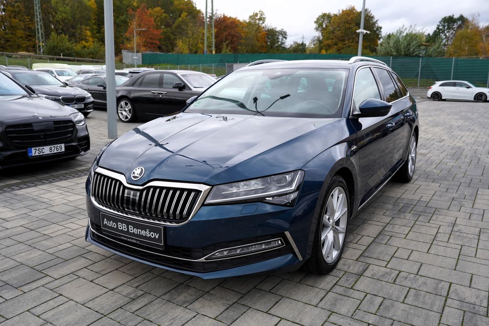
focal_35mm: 29
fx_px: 394
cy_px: 163
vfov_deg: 45.0
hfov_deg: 63.7
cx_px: 244
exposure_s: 1/125
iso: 100
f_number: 5.6
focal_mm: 29
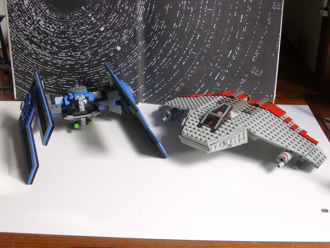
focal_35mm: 45
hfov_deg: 42.1
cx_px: 165
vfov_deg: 32.2
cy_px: 124
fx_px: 429
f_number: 2.9
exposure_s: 1/47.9
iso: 70
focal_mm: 6.7
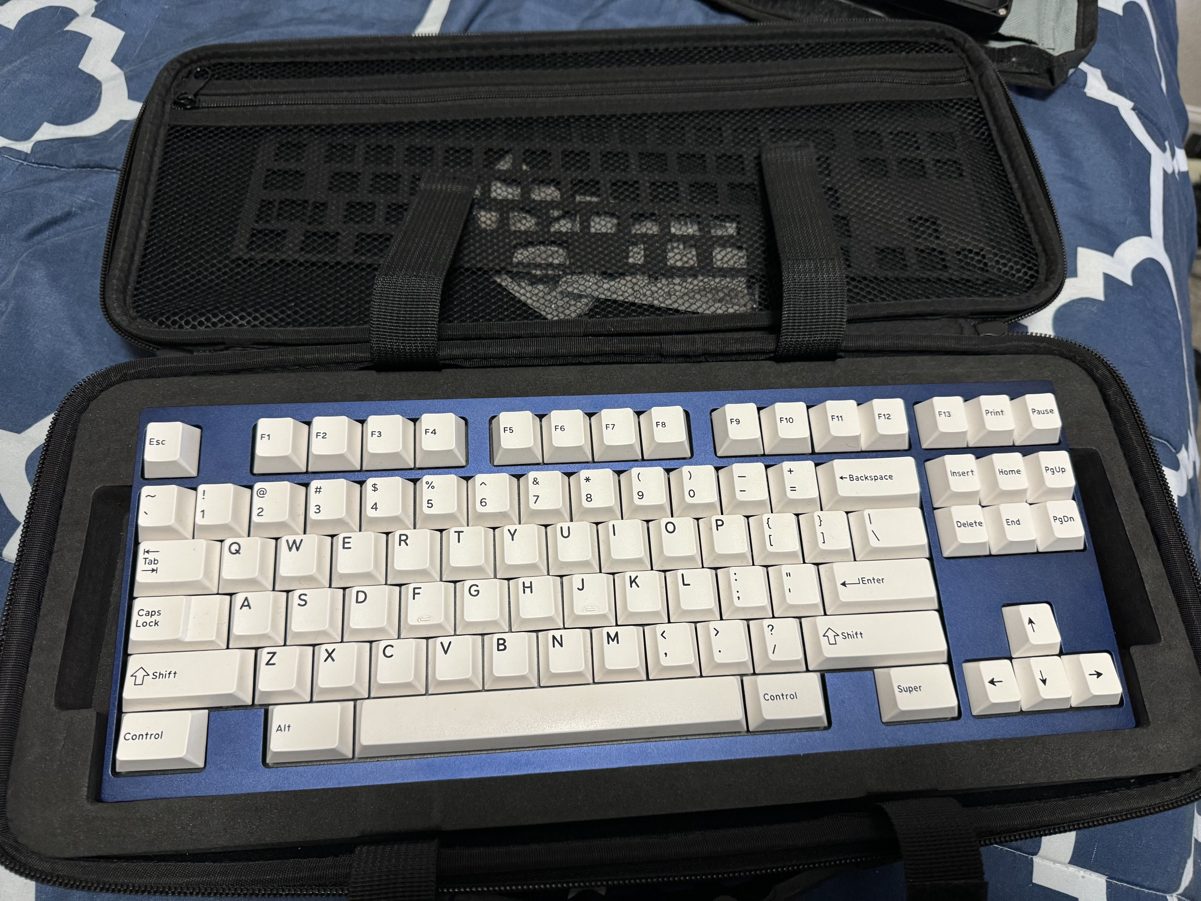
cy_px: 450
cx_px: 600
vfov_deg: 56.8
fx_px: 833
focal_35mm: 24
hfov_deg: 71.6
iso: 320
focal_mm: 6.86
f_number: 1.78
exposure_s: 1/60
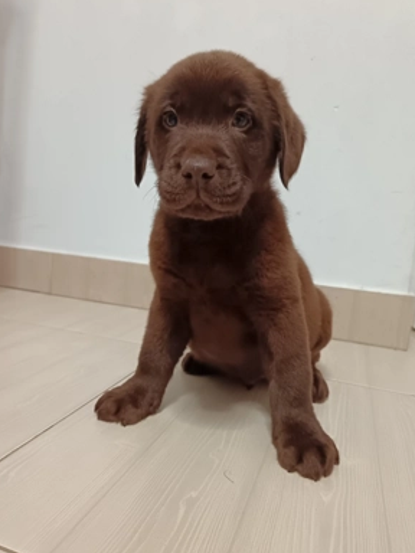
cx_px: 209
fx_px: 400
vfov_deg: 69.4
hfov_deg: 54.9
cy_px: 279
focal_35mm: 25
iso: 2361
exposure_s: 1/50
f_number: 1.75
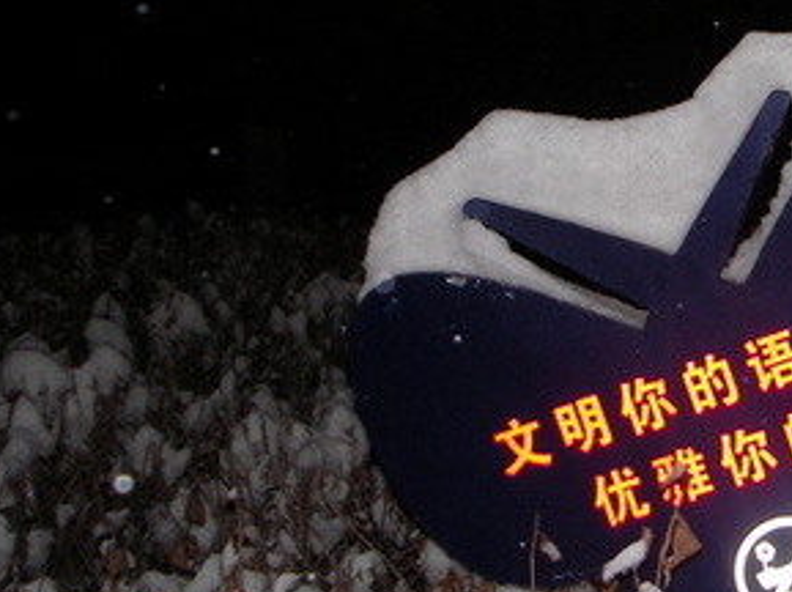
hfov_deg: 24.2
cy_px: 192
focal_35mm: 79
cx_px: 680
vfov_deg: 18.6
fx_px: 1805
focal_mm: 6.3
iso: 100
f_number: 3.3
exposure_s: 1/30
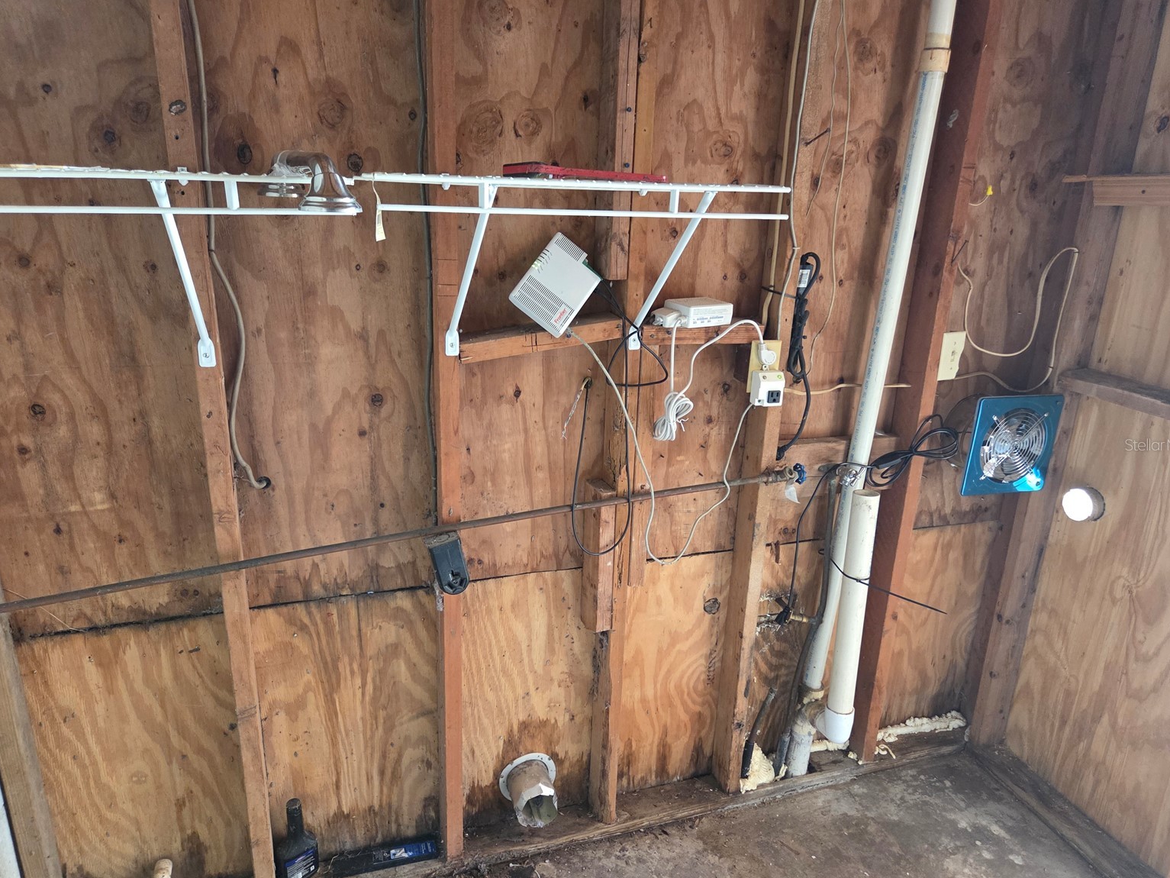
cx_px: 586
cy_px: 444
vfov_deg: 56.8
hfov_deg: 71.6
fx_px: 811
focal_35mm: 24
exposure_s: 1/120
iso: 1600
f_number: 1.8
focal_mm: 5.4
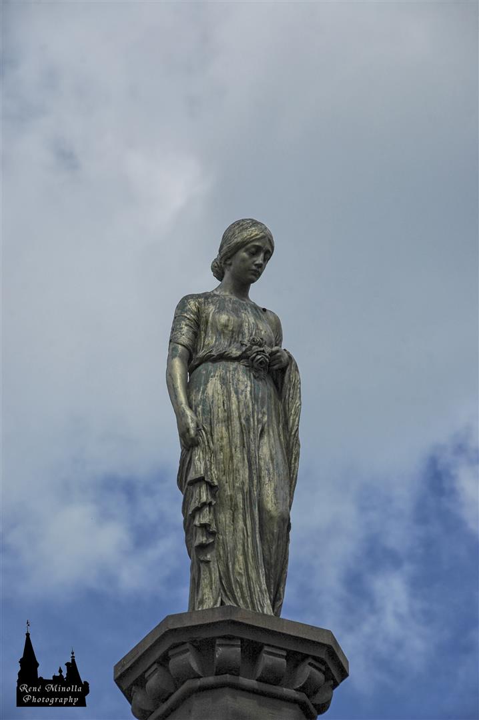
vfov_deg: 12.2
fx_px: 3359
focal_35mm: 168
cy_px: 360
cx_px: 240
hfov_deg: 8.2
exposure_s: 1/1250
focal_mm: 112
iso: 200
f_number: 9
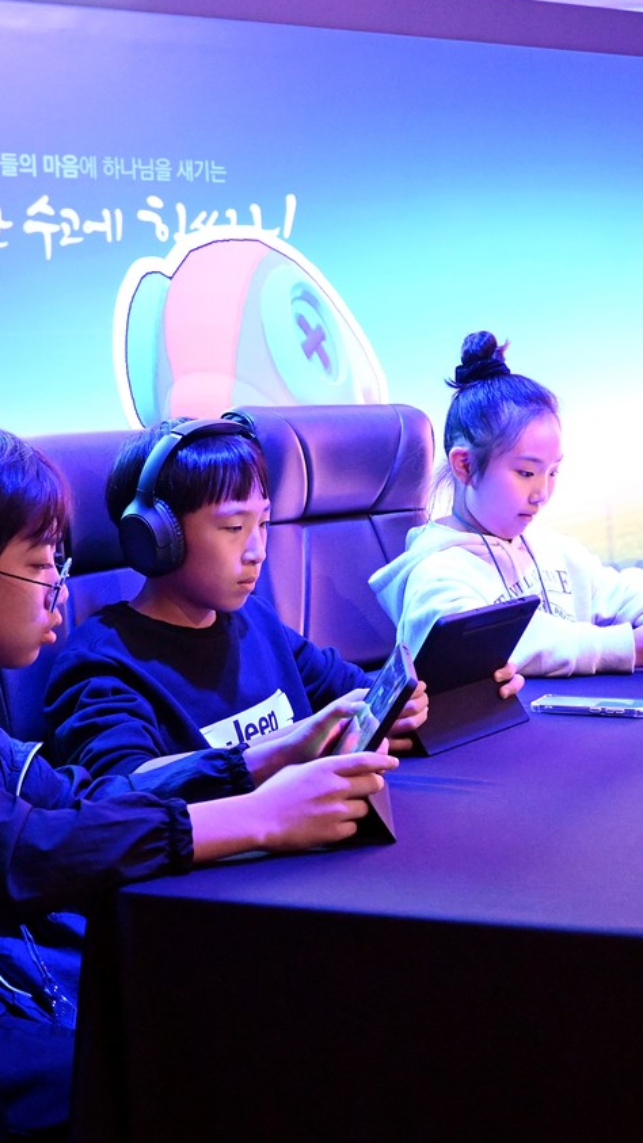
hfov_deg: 19.0
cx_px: 271
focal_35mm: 63
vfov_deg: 33.2
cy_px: 569
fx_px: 1916
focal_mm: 26.5
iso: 4500
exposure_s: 1/60
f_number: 4.5
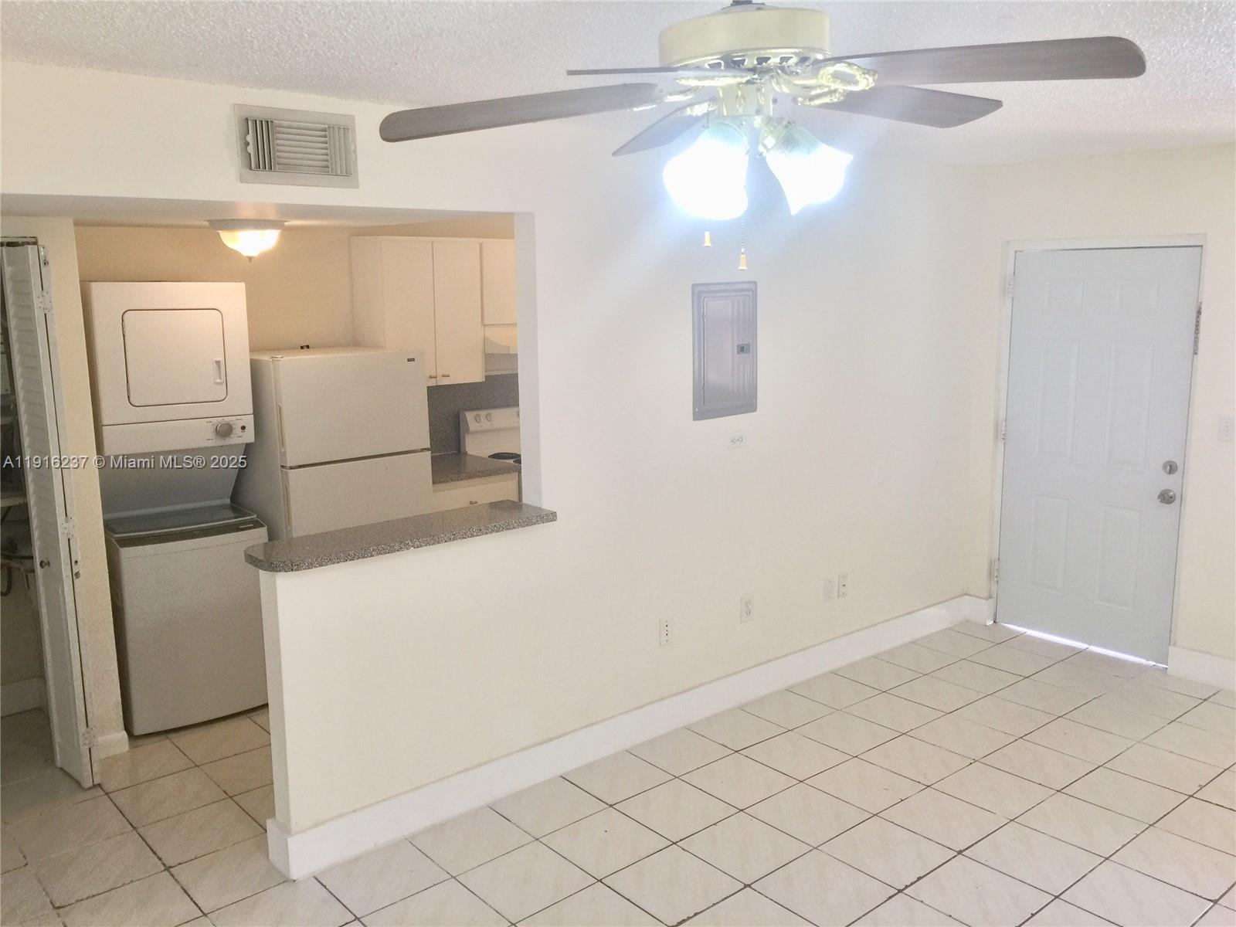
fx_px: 1035
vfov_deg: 48.2
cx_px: 618
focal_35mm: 29
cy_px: 464
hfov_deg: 61.7
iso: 32
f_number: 2.2
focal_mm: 4.15
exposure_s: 1/40
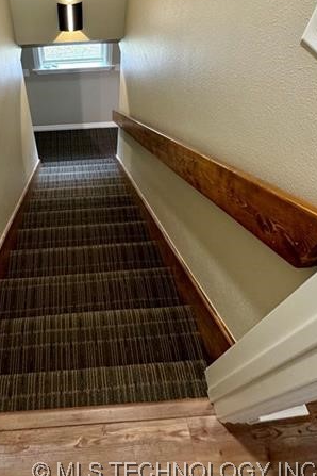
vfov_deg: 64.3
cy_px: 86
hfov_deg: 49.0
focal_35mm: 25
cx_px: 73
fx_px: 330
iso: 320
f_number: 2.2
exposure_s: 1/60
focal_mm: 2.22
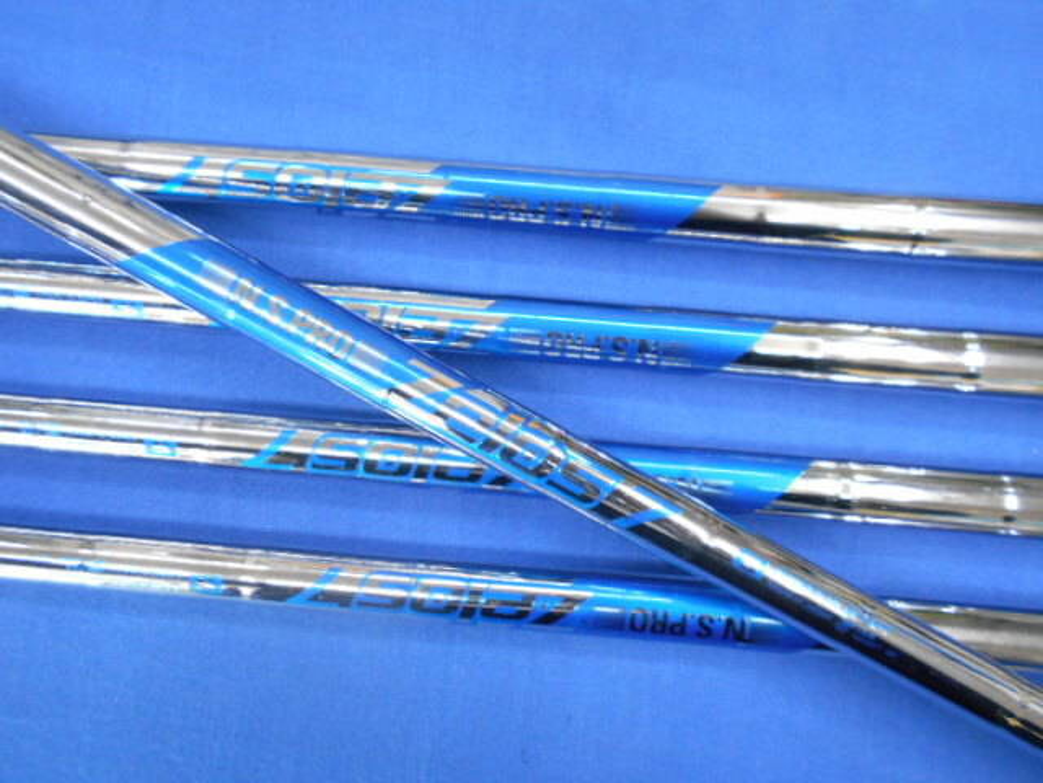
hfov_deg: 67.3
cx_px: 522
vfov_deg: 53.1
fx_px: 783
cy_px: 392
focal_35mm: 26
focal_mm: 4.6
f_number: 3.2
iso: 320
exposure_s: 1/30
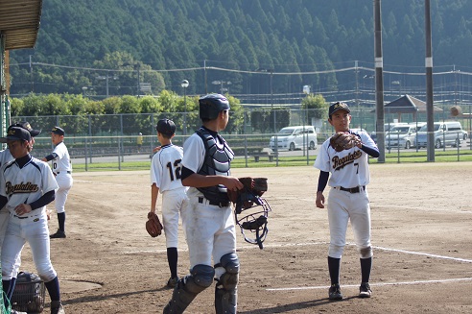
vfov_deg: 12.2
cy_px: 157
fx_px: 1474
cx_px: 236
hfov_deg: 18.2
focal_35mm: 112
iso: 100
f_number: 6.3
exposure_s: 1/250
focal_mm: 75
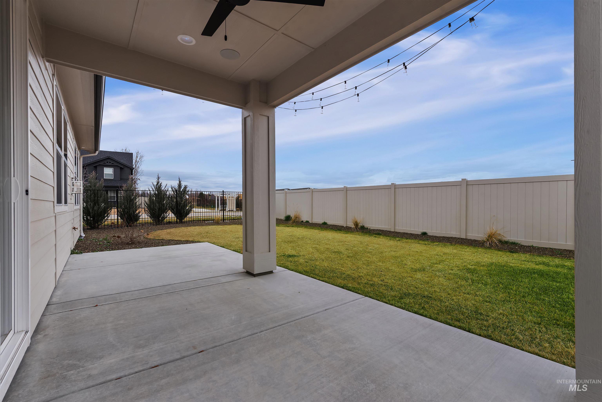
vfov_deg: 77.4
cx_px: 301
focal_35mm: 15
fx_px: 251
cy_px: 201
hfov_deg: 100.4
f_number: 8
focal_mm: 15
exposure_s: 1/400
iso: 320
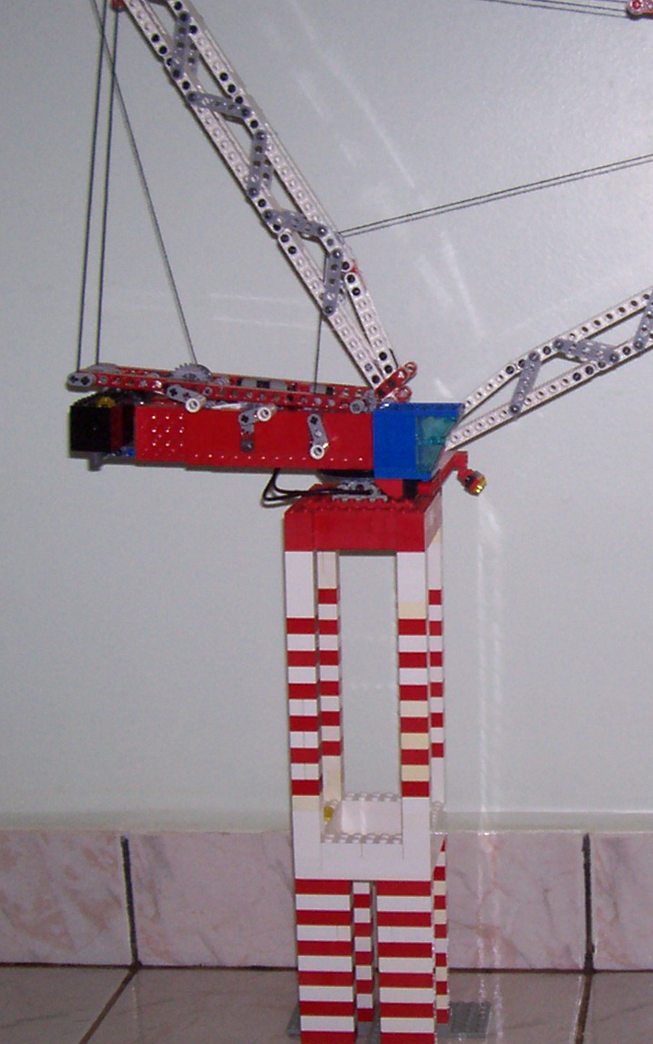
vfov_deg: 28.2
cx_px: 614
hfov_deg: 17.5
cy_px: 516
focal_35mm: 73
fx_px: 2078
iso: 80
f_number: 2.7
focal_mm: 5.6
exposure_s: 1/64
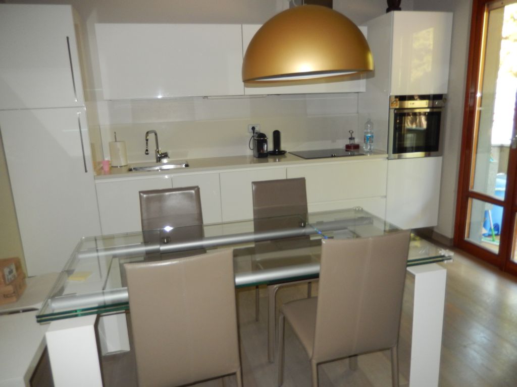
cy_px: 194
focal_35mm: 25
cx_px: 258
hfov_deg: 69.4
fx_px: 373
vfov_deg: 54.9
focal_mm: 4.5
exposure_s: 1/30
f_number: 3.4
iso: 200
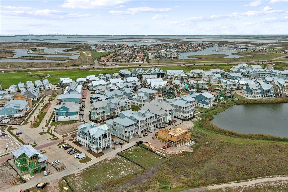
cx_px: 144
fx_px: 232
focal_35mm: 29
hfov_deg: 63.7
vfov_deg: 44.9
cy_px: 96
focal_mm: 10.57
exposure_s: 1/850
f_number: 2.8
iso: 100
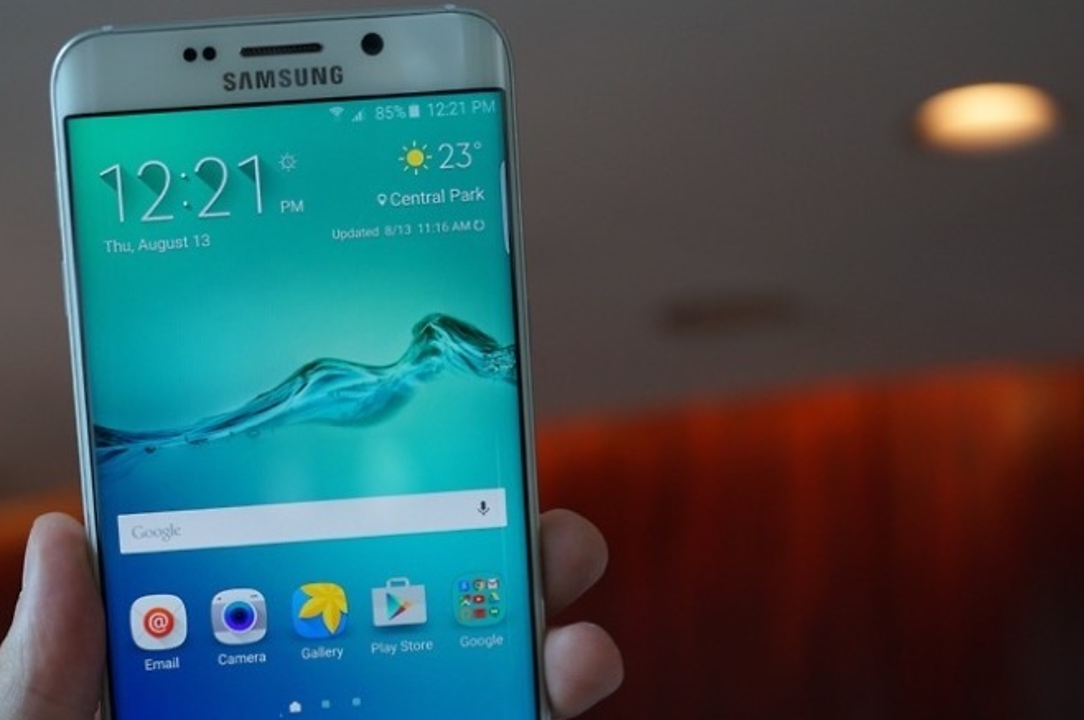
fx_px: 2015
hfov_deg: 29.9
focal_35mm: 67
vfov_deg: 20.2
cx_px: 346
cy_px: 472
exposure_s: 1/60
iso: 320
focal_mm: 30
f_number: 4
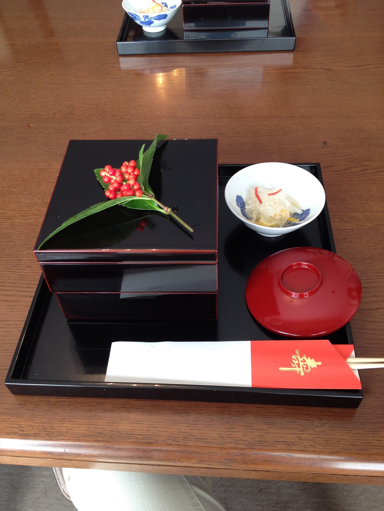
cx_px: 192
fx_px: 518
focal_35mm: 35
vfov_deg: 52.6
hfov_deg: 40.7
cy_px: 256
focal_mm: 4.28
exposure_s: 1/24
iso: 64
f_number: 2.4
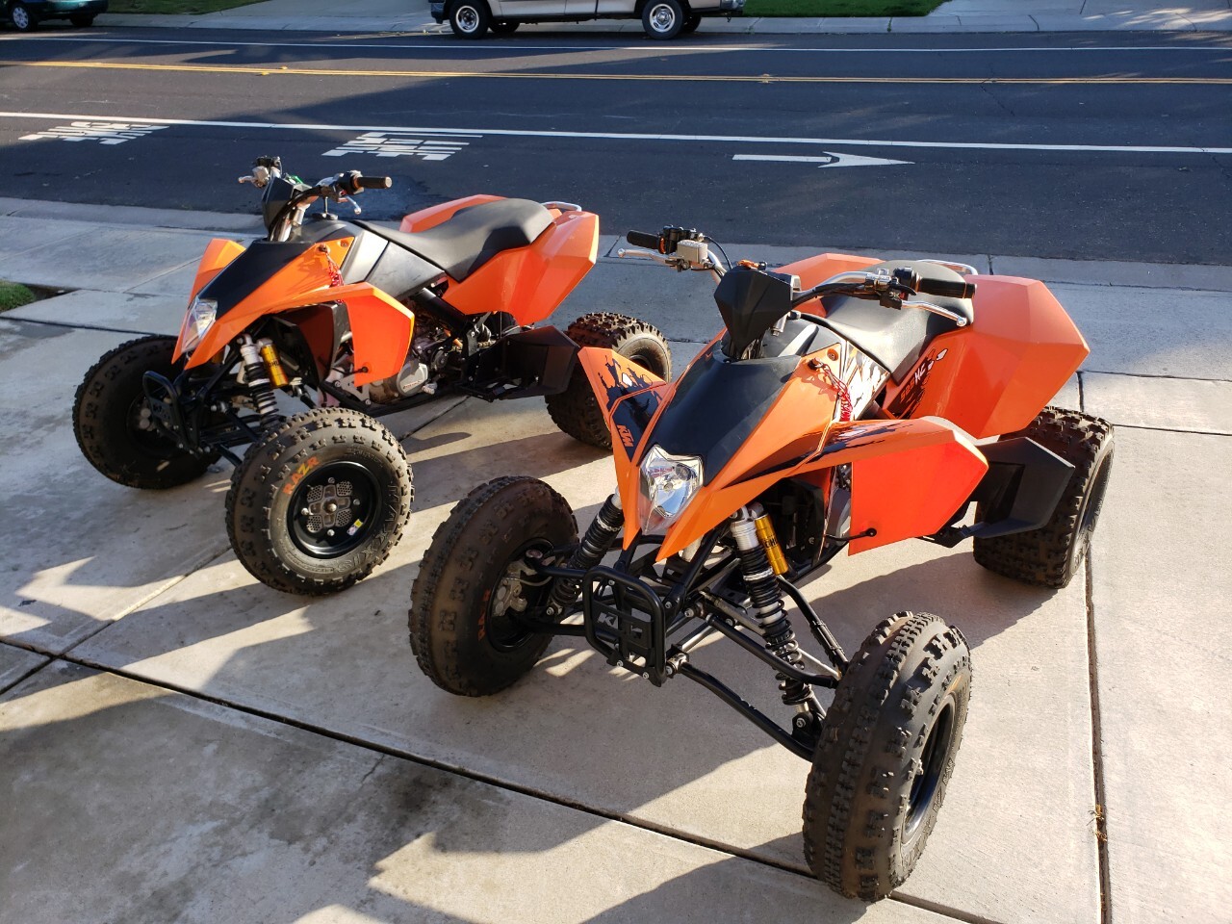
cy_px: 462
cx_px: 616
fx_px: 925
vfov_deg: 53.1
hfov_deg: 67.3
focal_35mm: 26
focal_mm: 4.3
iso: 50
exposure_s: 1/343
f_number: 2.4
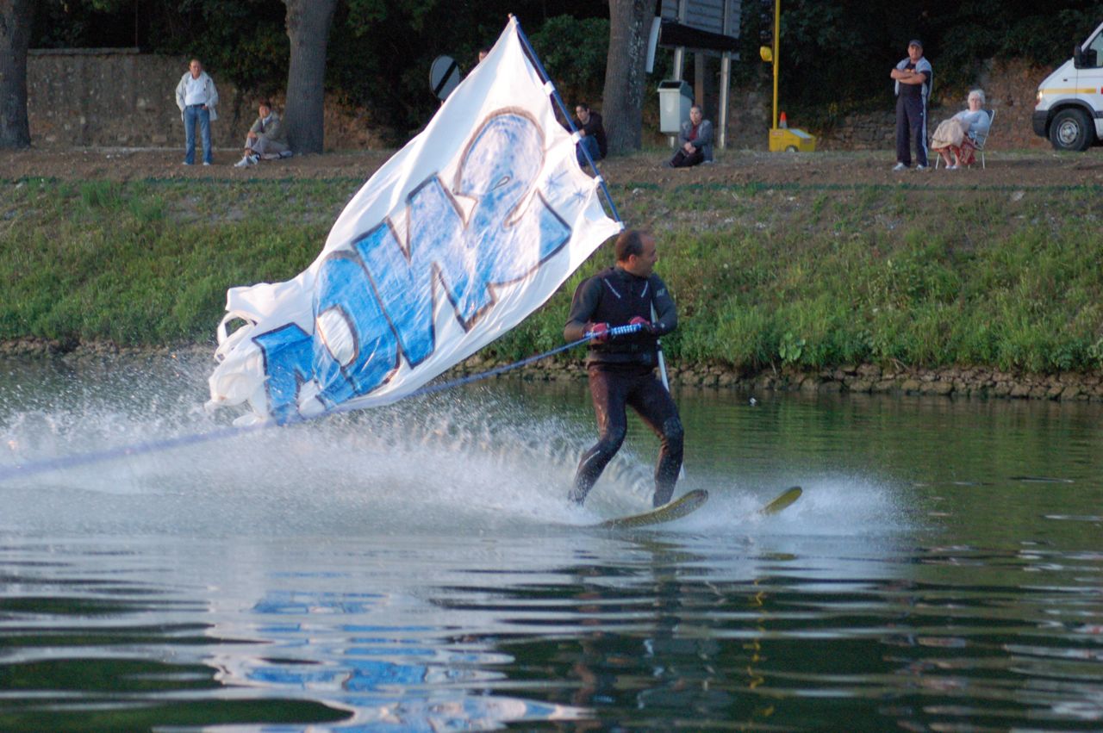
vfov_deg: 9.1
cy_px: 366
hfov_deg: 13.7
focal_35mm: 150
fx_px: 4592
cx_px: 552
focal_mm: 100
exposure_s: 1/400
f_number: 5
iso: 1600
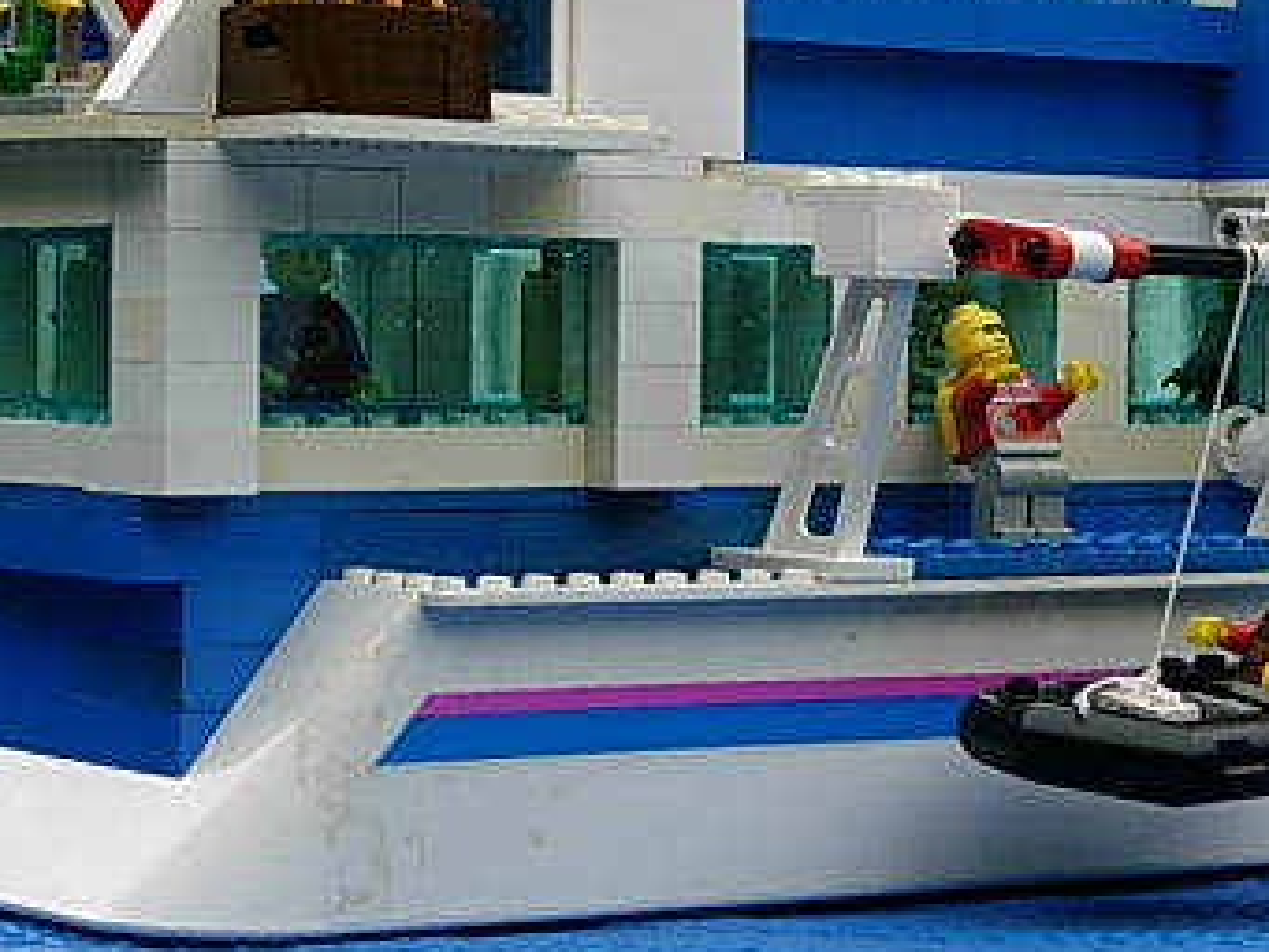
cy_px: 361
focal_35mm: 135
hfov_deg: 14.6
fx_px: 4951
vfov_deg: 11.0
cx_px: 886
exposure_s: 1/512
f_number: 3.7
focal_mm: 14.9
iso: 79
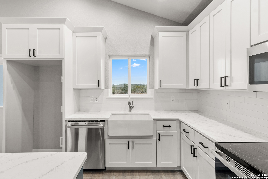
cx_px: 134
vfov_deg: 72.1
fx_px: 123
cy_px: 90
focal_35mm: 16
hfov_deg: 95.0
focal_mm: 11
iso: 200
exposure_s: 1/6
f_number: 7.1
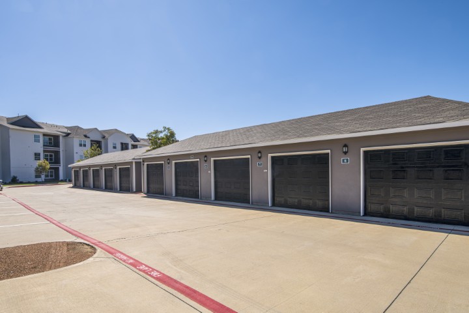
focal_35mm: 20
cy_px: 156
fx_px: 261
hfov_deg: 84.0
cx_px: 234
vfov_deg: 61.9
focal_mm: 20
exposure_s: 1/100
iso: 100
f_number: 18
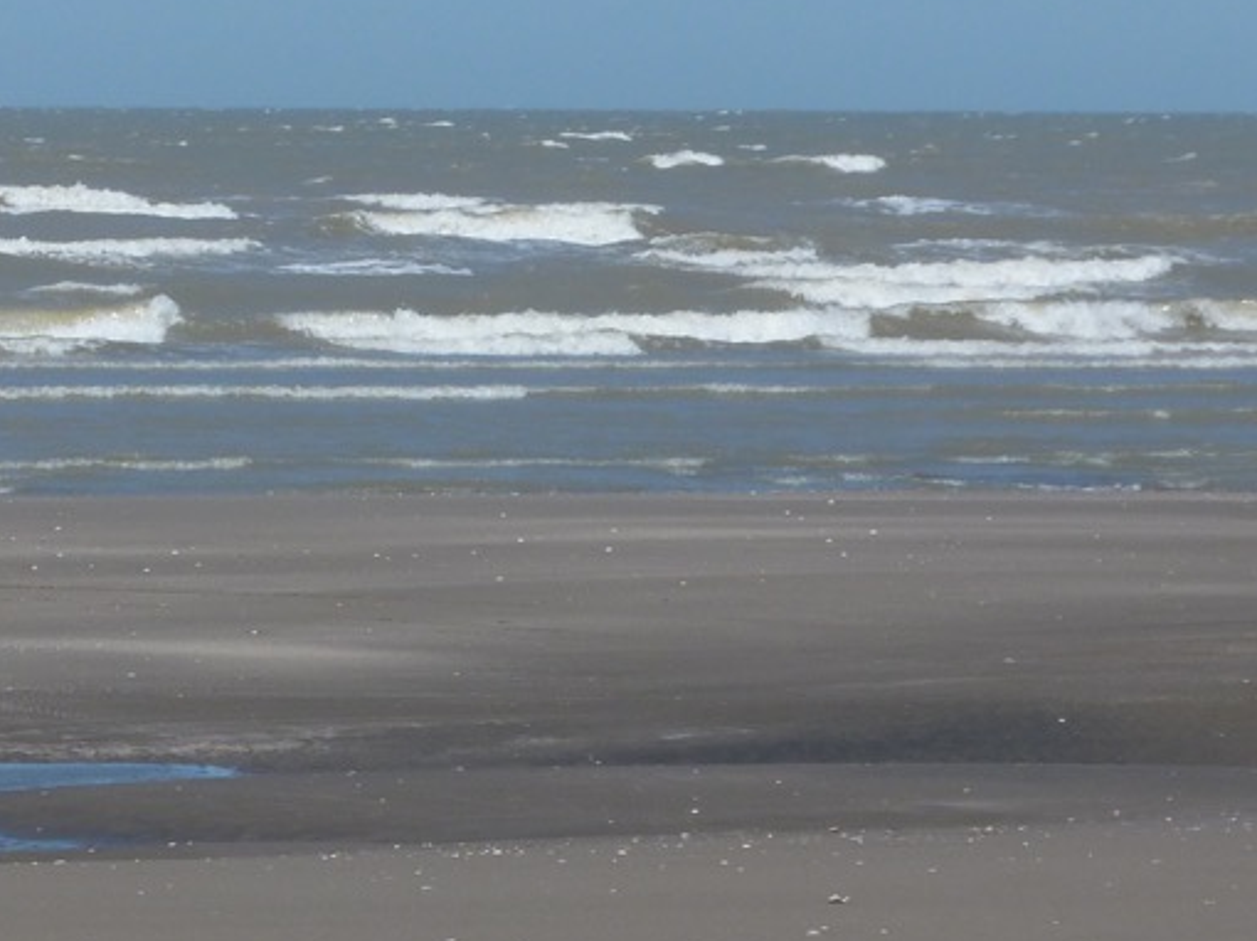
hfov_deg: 4.5
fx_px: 15861
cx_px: -22
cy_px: 148
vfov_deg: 3.4
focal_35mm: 437
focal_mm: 31.3
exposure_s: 1/640
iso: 80
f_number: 5.6
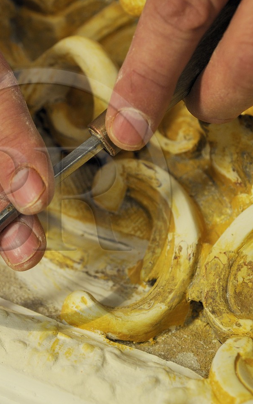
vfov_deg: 20.4
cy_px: 199
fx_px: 1125
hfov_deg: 12.8
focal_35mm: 102
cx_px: 40
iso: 400
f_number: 6.3
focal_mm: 60
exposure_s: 1/125
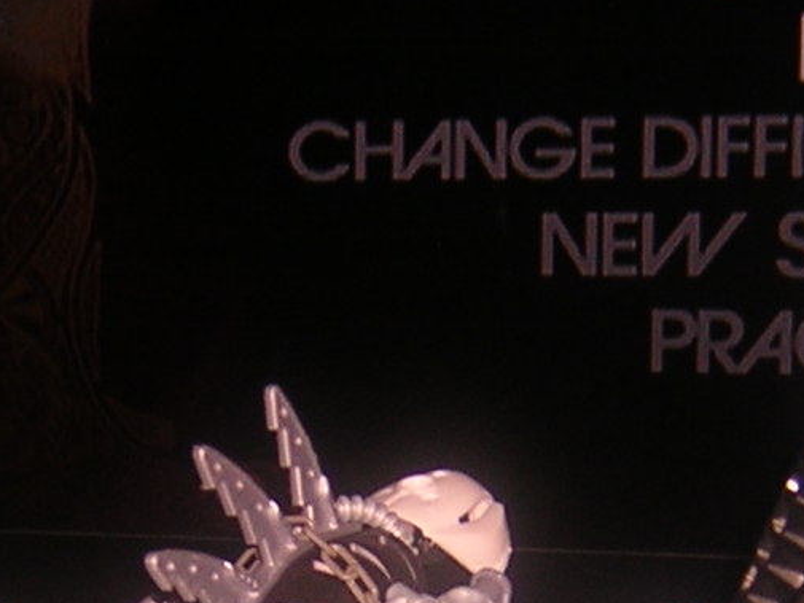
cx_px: 430
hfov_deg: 17.3
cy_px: 671
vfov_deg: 12.8
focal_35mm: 114
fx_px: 2648
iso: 100
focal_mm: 4.7
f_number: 2.6
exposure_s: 1/60.1
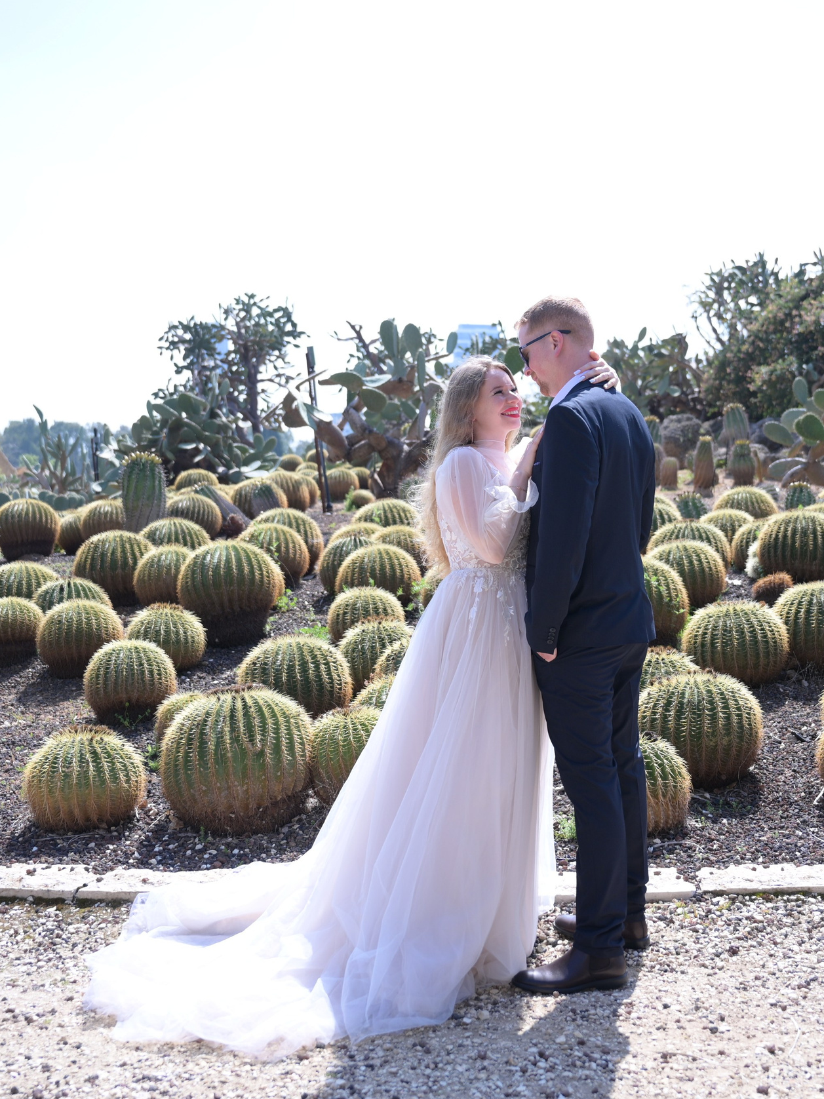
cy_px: 546
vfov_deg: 39.9
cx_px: 482
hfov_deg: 30.4
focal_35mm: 48
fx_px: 1516
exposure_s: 1/800
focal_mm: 32.5
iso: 100
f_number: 3.2
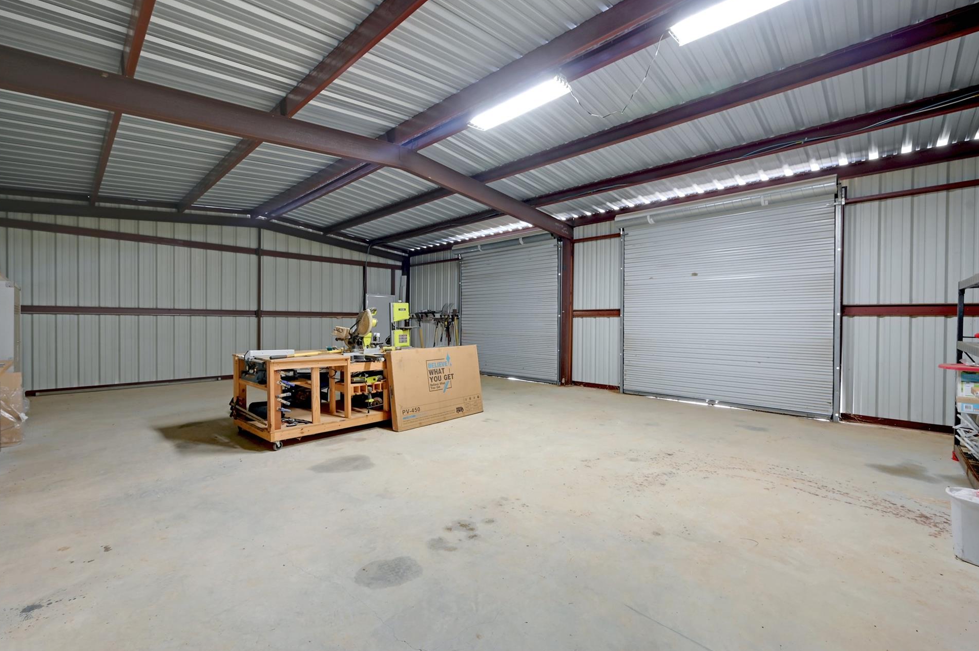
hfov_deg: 100.4
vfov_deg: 77.2
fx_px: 408
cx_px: 468
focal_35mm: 15
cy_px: 318
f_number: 9
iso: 1000
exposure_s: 1/1.67
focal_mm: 14
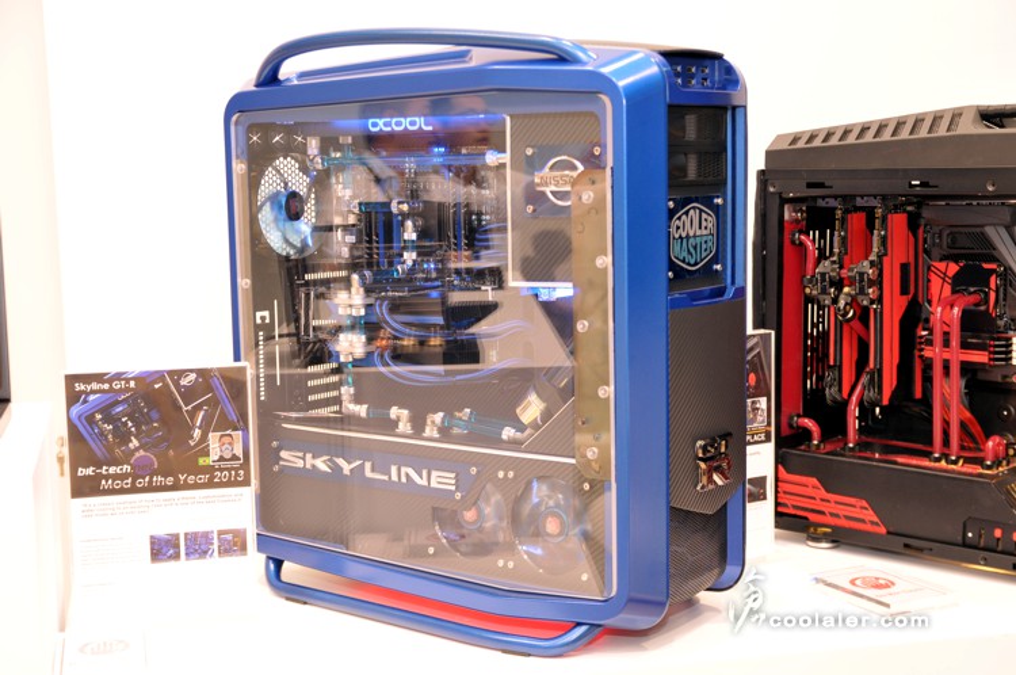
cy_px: 338
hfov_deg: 35.1
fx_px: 1607
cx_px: 508
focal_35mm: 57
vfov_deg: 23.7
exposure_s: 1/60
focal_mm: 38
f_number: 4
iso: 400
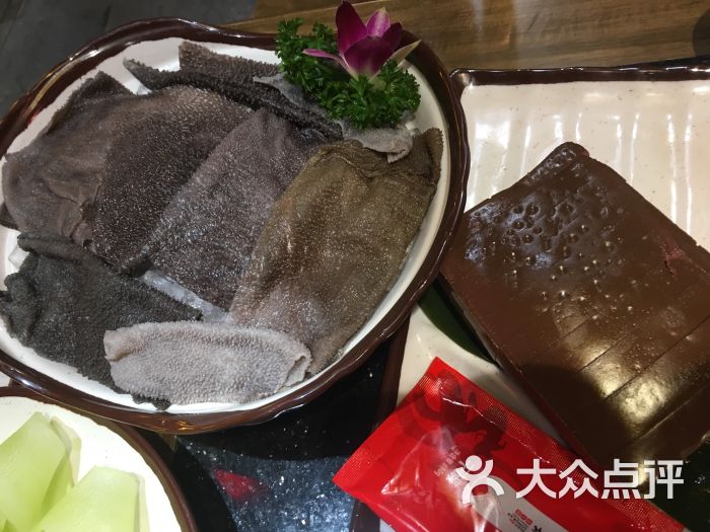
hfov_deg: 61.7
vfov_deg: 48.2
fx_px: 595
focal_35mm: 29
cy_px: 266
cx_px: 355
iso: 125
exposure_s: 1/33
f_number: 2.2
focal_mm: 4.15
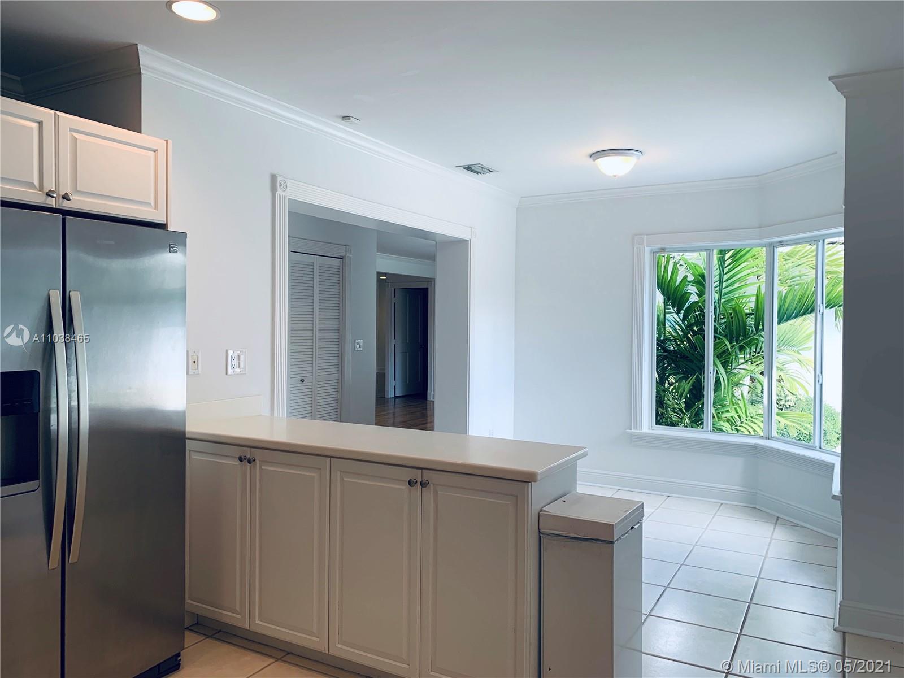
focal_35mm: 26
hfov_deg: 67.3
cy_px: 339
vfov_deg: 53.1
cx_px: 452
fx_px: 679
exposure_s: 1/120
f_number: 1.8
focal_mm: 4.25
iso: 50
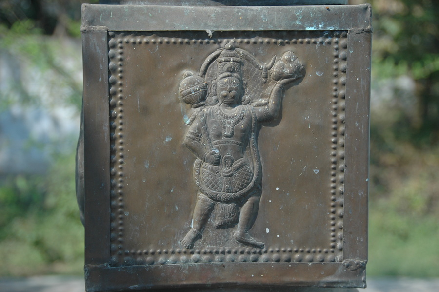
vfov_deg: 13.0
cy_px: 146
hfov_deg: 19.5
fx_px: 1279
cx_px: 220
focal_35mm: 105
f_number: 5.6
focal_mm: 70
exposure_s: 1/160
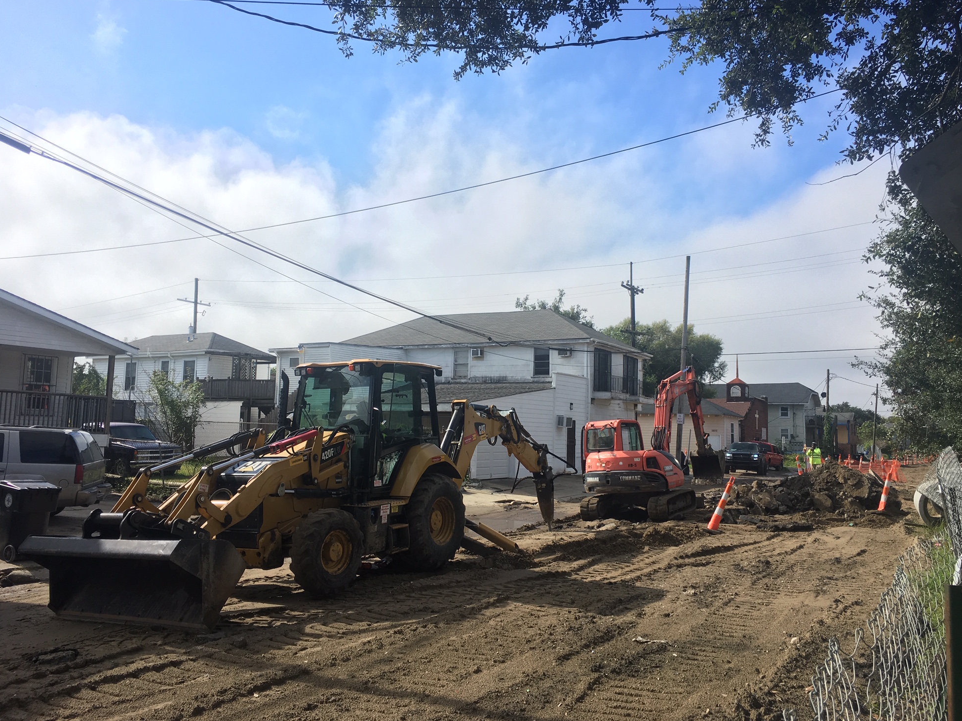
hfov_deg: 60.0
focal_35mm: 30
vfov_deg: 46.8
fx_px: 834
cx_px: 495
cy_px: 359
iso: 25
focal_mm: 4.15
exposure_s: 1/1304
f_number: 2.2
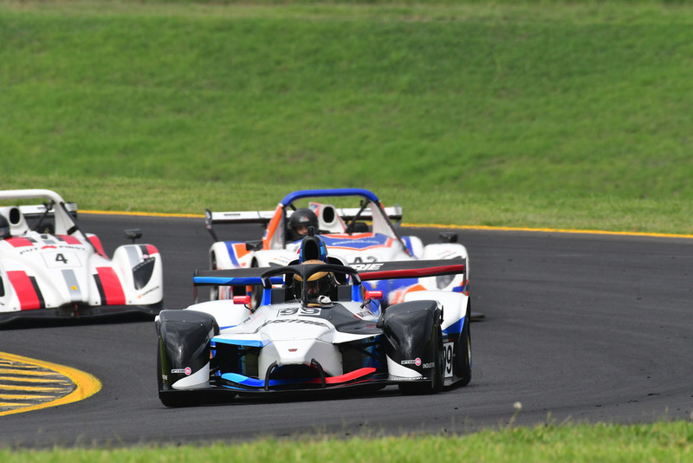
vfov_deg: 2.0
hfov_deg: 3.0
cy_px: 232
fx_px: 13287
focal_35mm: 690
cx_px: 346
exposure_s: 1/640
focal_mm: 460
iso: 500
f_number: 10
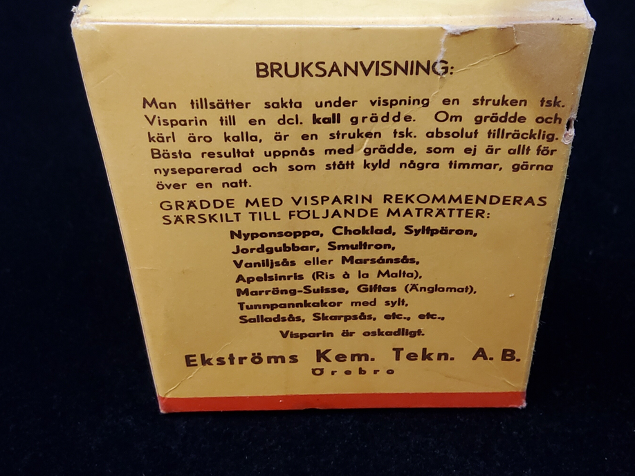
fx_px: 624
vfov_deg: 41.4
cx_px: 334
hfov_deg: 53.9
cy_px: 176
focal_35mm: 34
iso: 320
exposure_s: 1/50
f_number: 2
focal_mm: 3.08
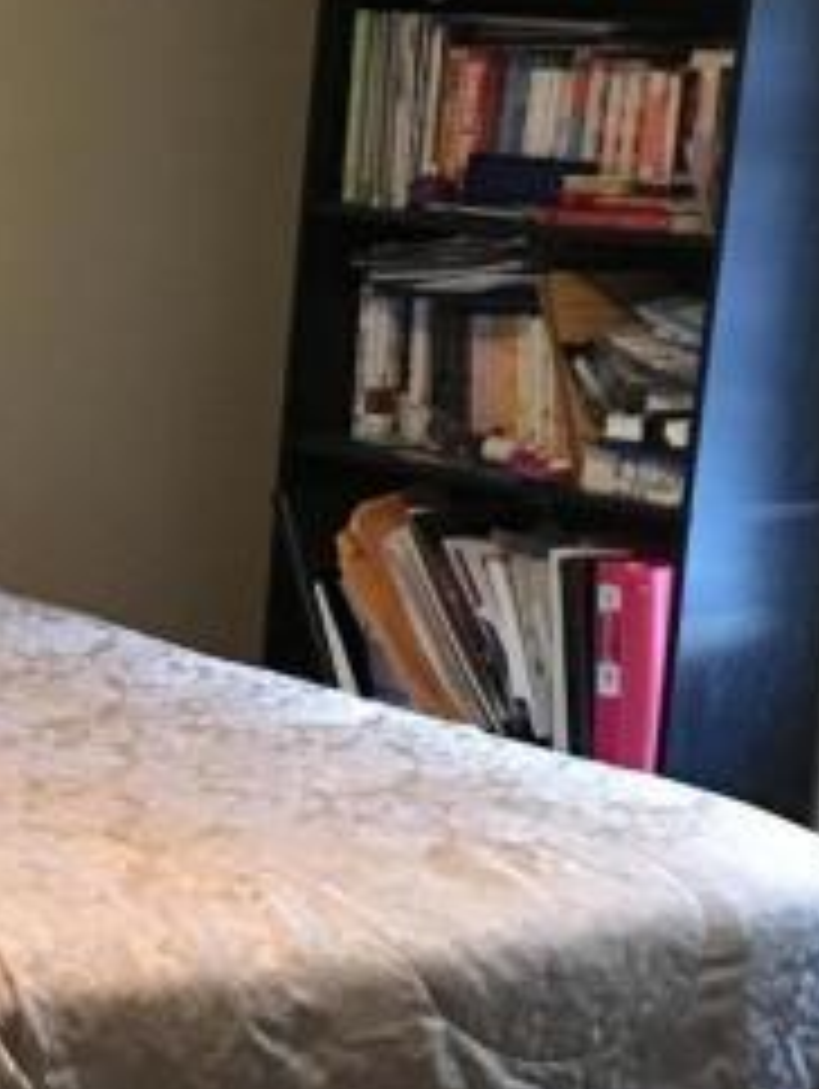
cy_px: 585
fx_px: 2897
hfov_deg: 15.0
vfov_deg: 21.3
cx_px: -378
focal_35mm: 92
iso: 320
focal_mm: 4.15
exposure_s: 1/15
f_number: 2.2
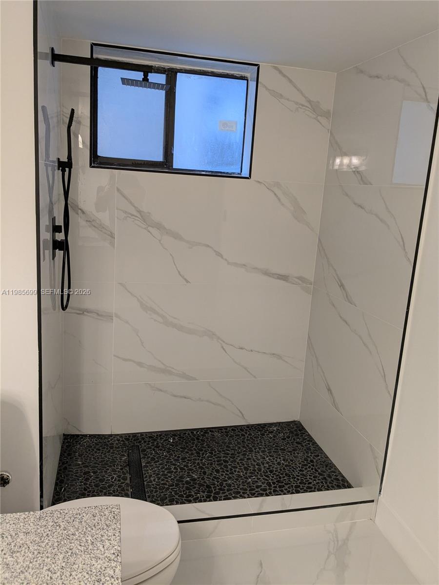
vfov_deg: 65.3
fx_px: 457
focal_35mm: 27
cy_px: 292
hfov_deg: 51.4
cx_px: 220
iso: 281
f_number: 1.73
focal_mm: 4.38
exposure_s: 1/120
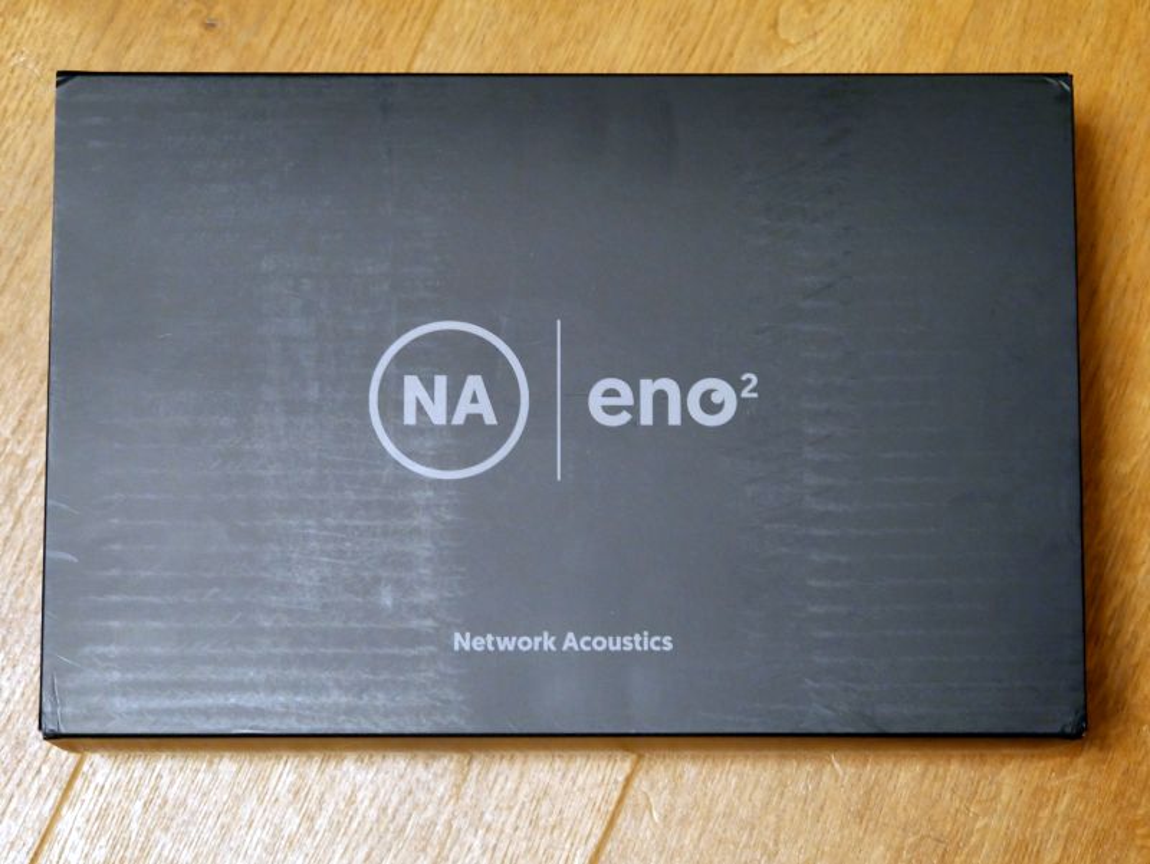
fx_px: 2659
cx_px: 575
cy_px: 432
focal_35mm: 80
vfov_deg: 18.5
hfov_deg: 24.4
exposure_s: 1/15
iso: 3200
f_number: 4.7
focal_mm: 40
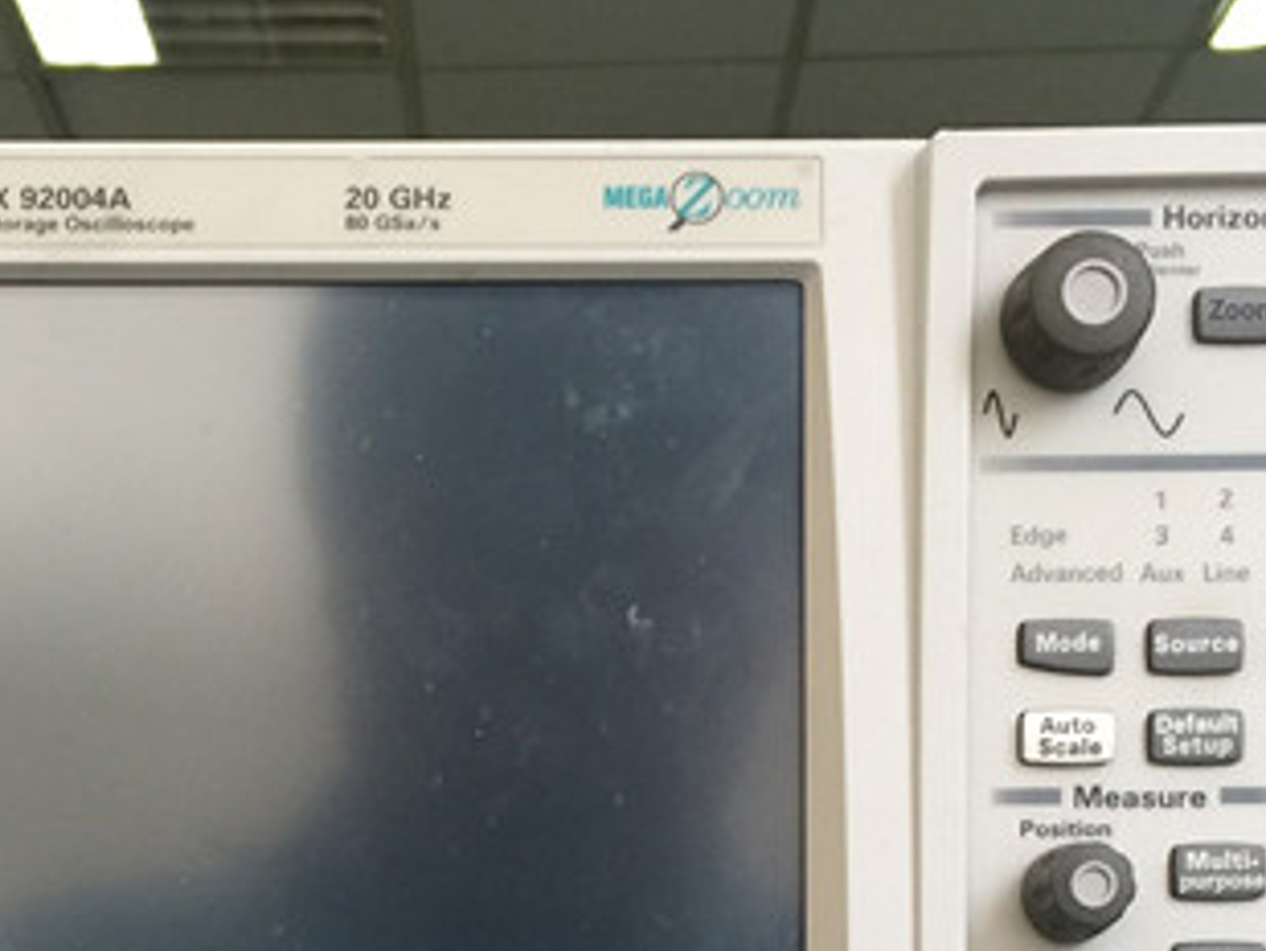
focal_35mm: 75
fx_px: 2744
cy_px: 1160
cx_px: 377
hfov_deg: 25.8
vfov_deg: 18.6
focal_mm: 4.15
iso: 32
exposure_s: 1/33
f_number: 2.2
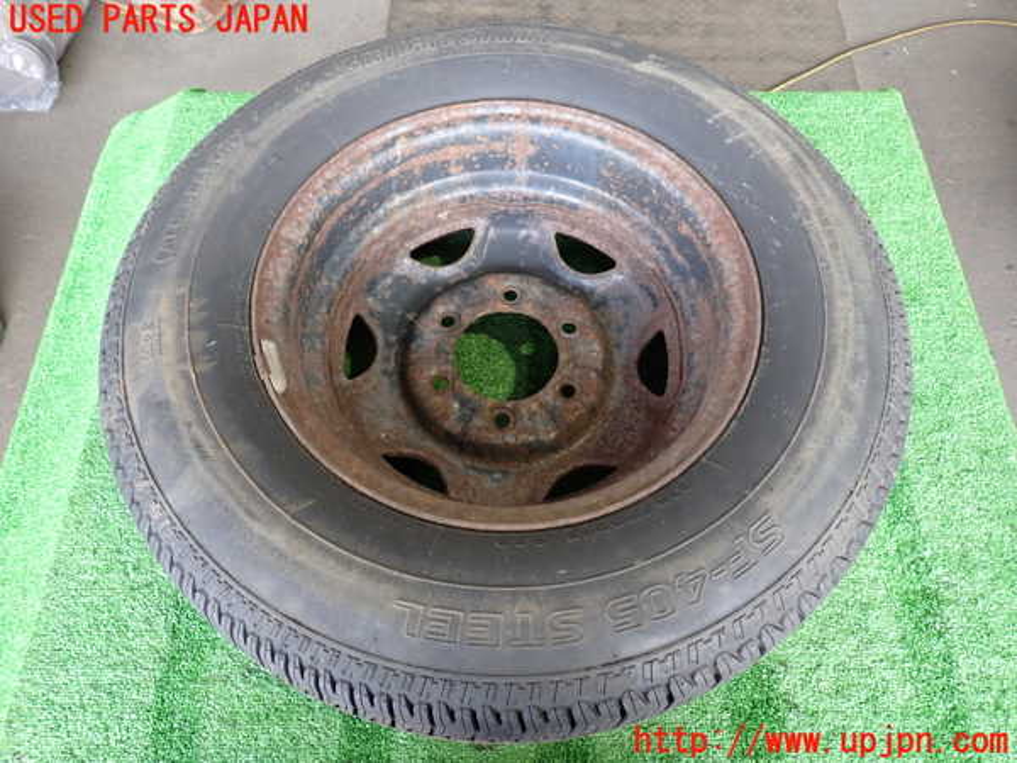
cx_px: 508
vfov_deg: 54.9
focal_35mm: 25
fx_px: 734
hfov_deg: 69.4
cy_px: 382
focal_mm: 4.5
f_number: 2
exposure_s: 1/40
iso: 200
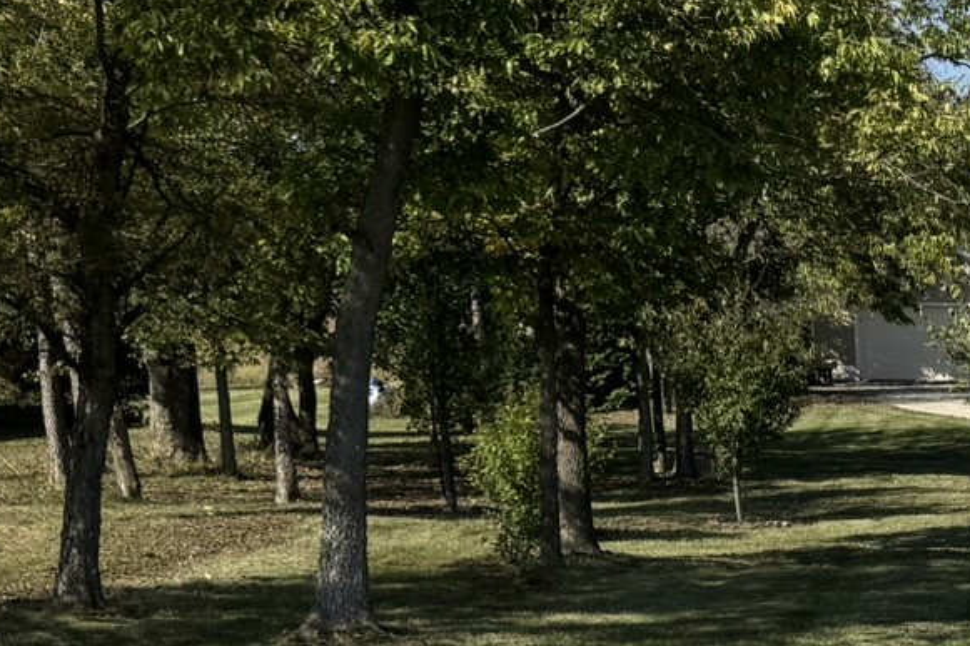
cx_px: 1661
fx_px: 2370
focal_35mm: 88
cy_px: 673
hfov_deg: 18.8
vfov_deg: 15.2
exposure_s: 1/4950
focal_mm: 6.76
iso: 80
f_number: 1.78
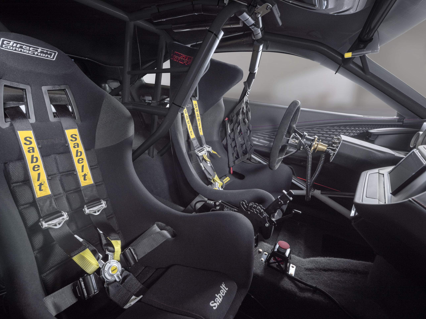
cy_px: 158
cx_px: 195
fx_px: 222
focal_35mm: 18
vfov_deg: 71.6
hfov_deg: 87.6
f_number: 8
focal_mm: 16
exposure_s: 1/200
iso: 100
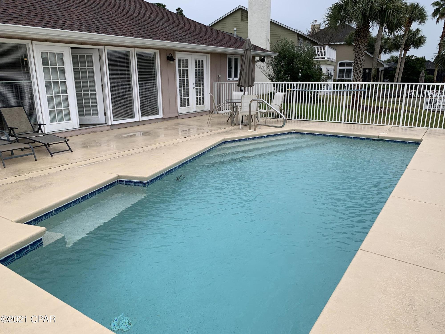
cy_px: 167
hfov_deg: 67.3
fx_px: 334
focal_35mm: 26
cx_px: 222
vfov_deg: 53.1
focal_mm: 4.25
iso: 25
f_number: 1.8
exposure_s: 1/1149
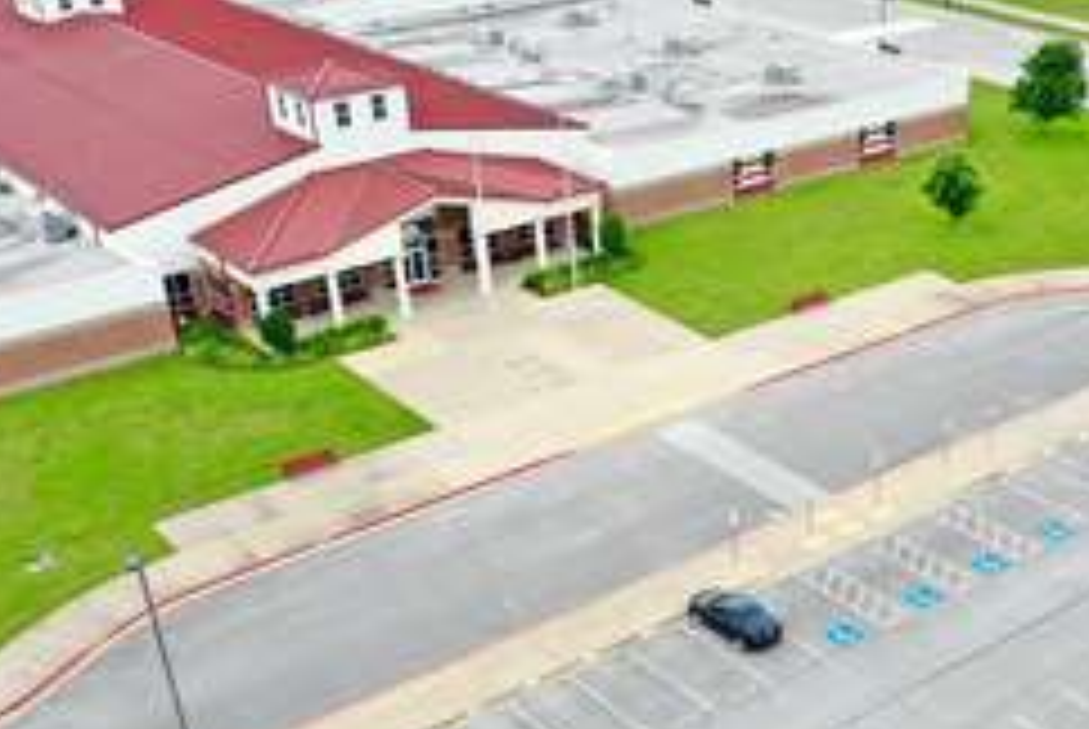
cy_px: 670
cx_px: 832
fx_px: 1575
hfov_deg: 37.1
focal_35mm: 52
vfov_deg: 25.2
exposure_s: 1/200
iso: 100
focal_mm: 10.26
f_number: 4.5
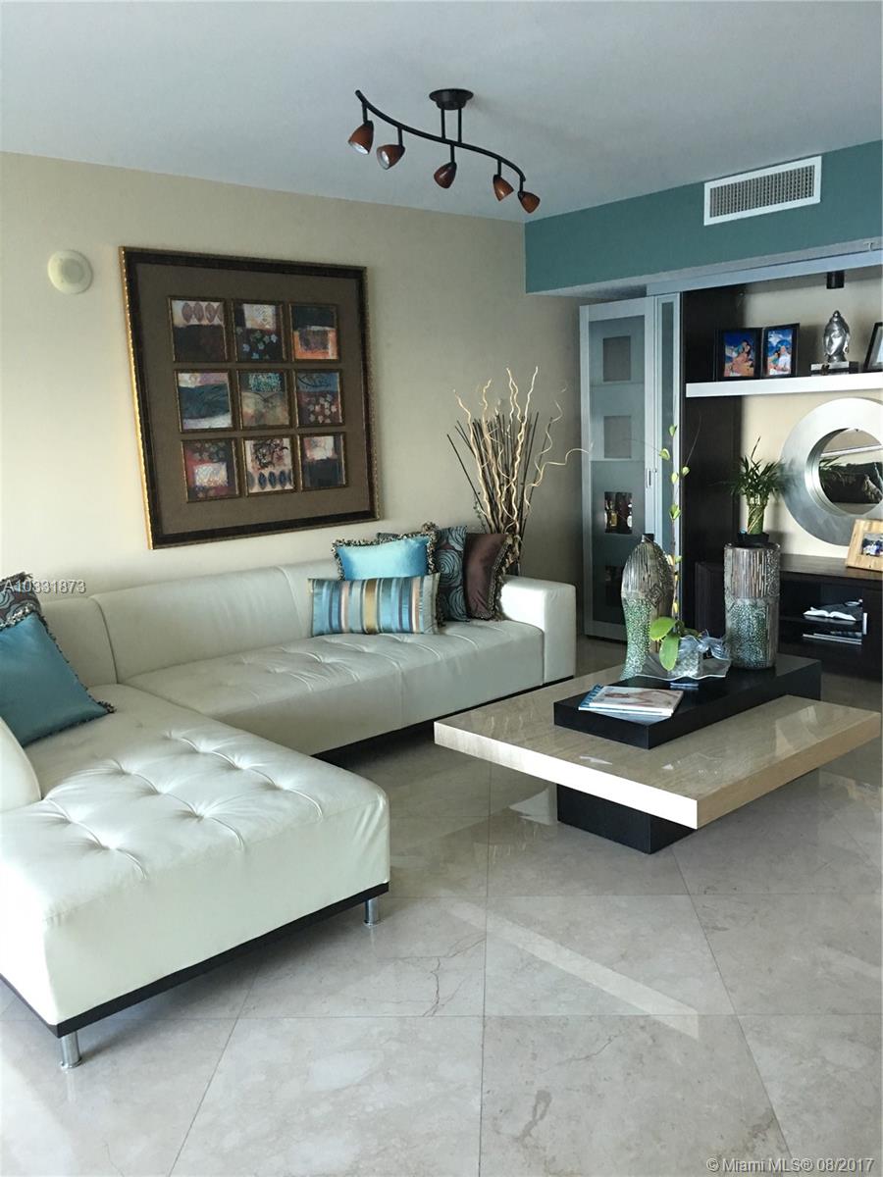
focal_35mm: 29
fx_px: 986
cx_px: 442
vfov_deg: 61.7
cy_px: 588
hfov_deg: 48.2
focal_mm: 4.15
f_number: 2.2
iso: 80
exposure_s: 1/15
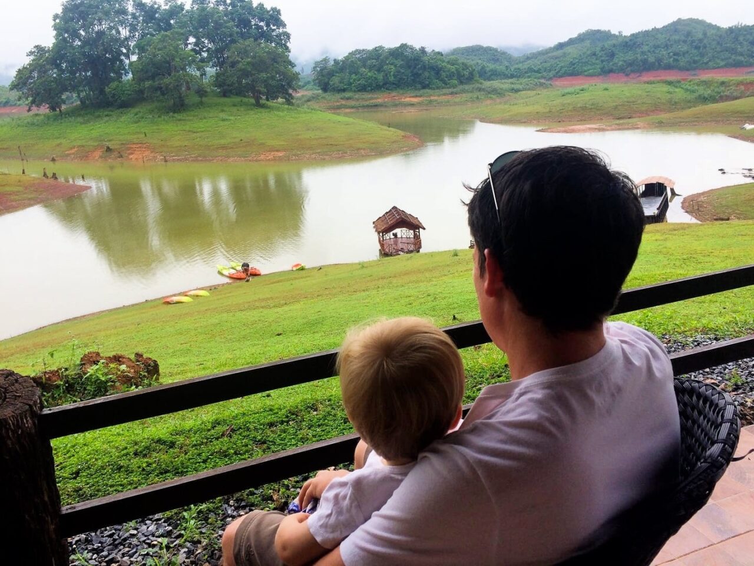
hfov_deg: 61.7
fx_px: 632
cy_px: 283
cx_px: 377
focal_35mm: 29
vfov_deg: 48.2
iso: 32
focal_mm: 4.15
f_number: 2.2
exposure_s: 1/500
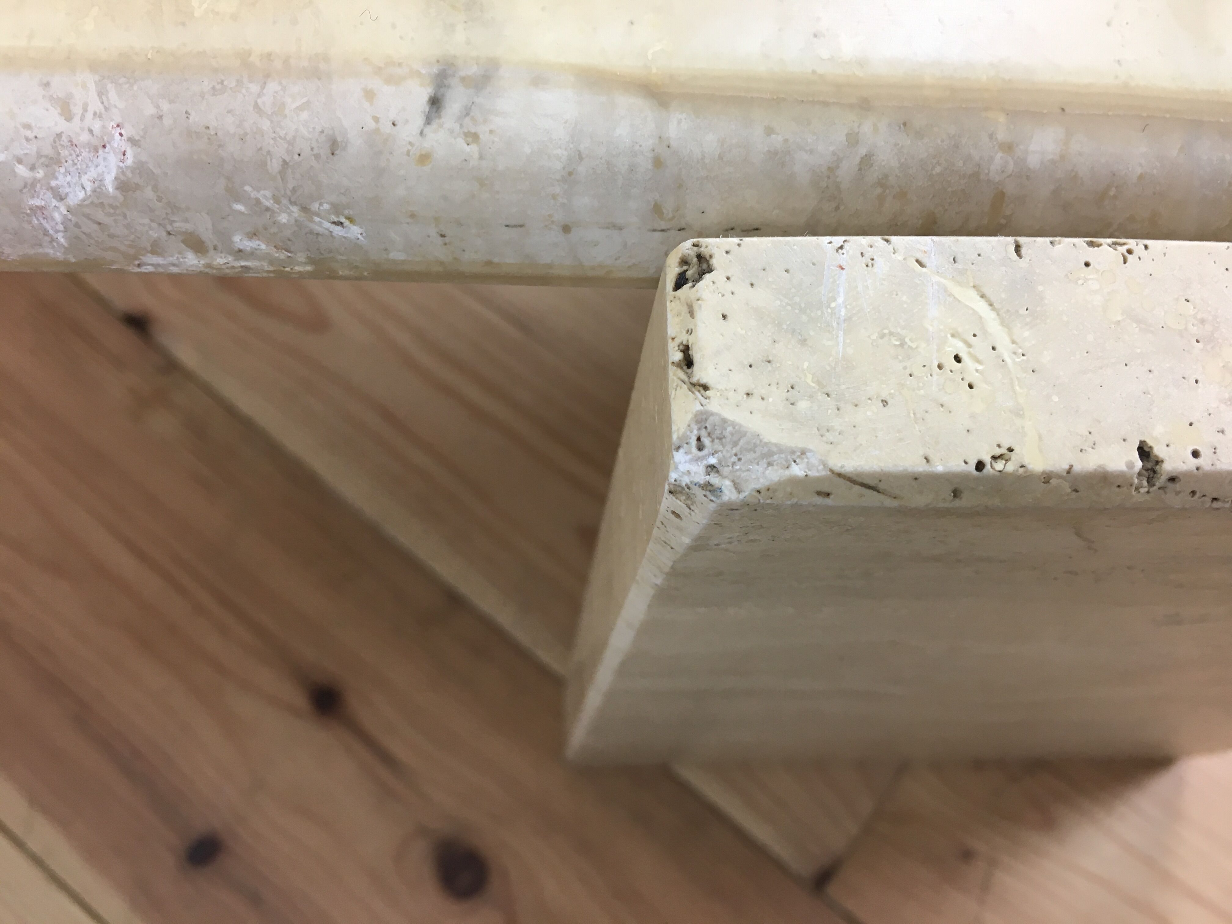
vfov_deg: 48.2
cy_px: 462
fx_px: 1032
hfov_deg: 61.7
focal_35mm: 29
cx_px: 616
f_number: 2.2
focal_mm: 4.15
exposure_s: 1/33
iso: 64
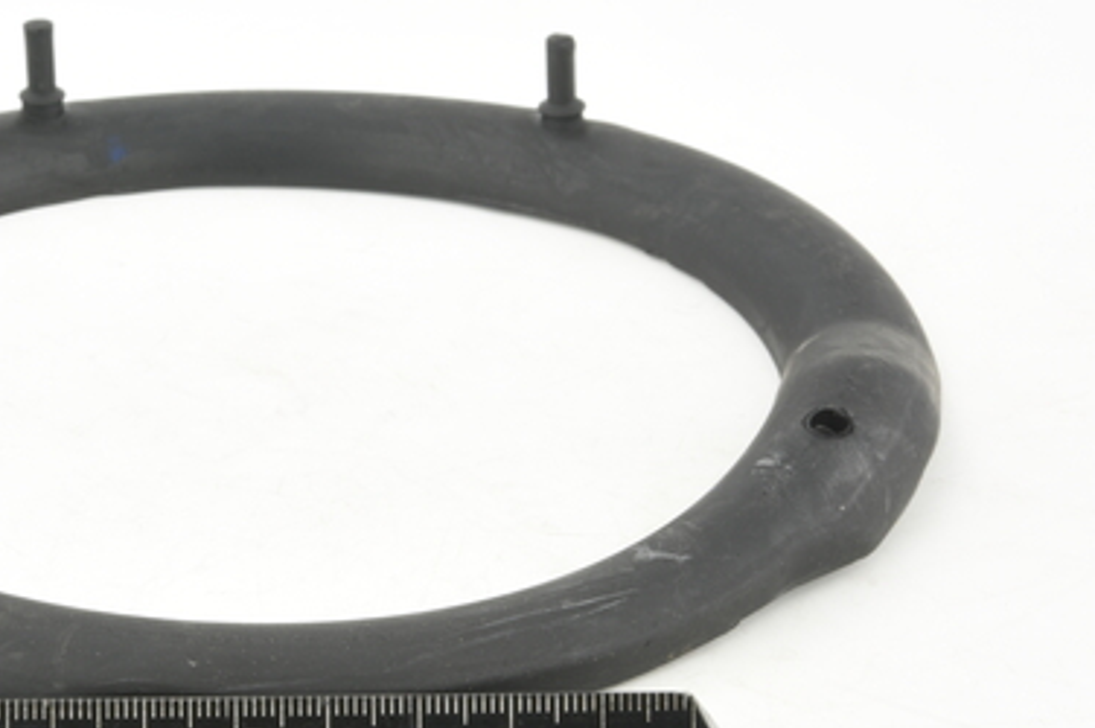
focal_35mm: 115
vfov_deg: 11.9
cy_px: 446
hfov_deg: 17.7
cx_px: 224
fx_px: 3495
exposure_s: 1/2.5
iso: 100
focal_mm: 60
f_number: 32
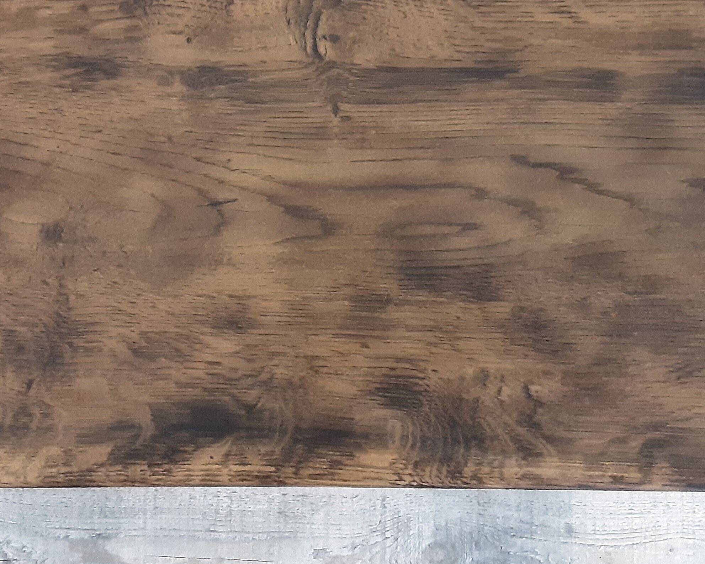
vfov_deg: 33.3
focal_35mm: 45
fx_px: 939
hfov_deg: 41.1
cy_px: 219
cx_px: 307
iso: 500
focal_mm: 2.9
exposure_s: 1/20
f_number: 1.9
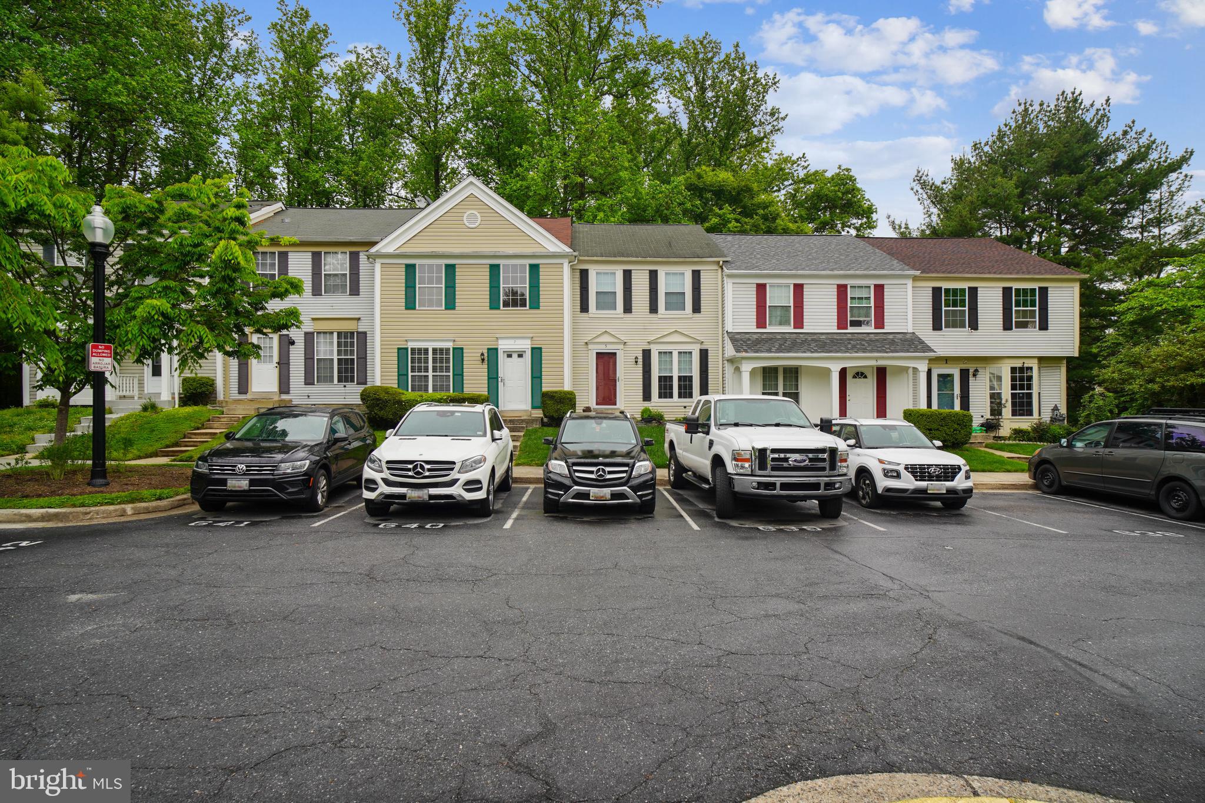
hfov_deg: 90.0
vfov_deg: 67.4
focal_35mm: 18
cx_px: 602
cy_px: 402
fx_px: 602
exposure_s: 1/90
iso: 100
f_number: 6.7
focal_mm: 18
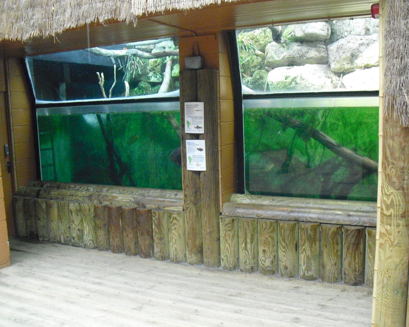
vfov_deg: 39.2
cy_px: 164
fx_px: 460
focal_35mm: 38
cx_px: 219
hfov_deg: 47.9
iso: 800
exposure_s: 1/100
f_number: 3.1
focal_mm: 6.3
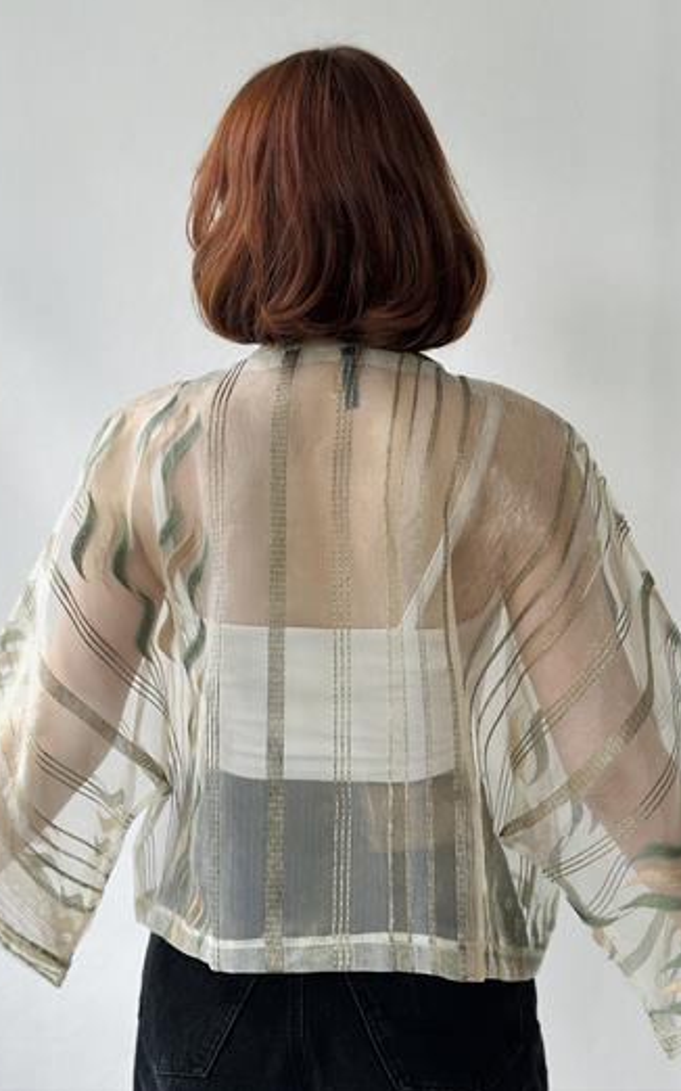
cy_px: 540
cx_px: 353
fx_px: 1545
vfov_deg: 38.9
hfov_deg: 24.9
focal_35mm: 52
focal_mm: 6.86
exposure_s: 1/464
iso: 80
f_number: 1.78
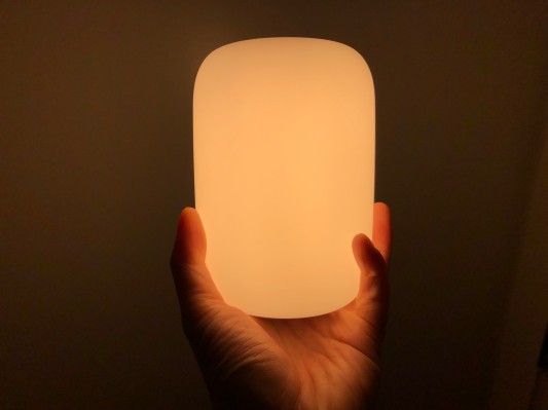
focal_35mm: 28
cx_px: 274
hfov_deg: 63.5
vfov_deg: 49.7
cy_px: 205
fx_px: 443
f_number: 1.8
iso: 20
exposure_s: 1/412
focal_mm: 3.99
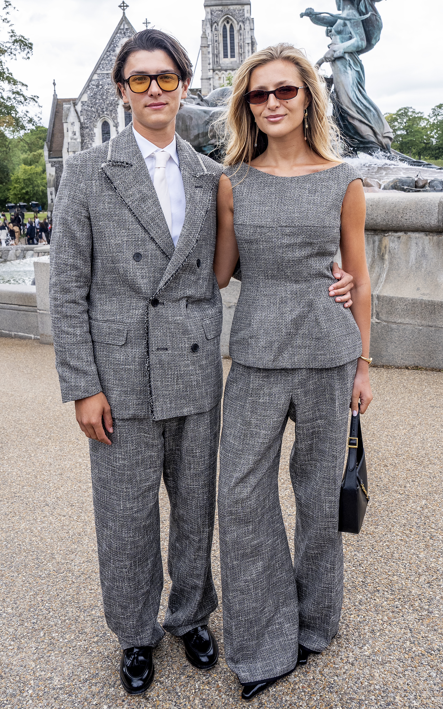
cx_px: 224
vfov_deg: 72.5
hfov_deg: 49.3
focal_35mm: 25
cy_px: 360
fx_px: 483
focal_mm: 24
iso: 800
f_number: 8
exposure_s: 1/500
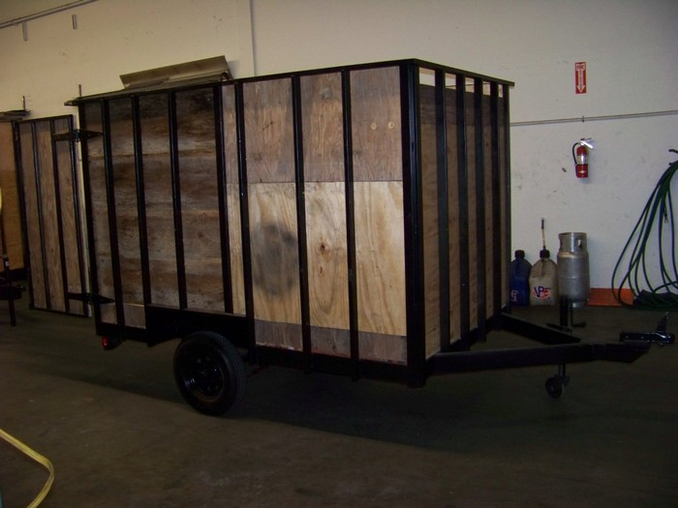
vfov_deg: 39.7
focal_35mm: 36
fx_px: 705
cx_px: 339
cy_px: 254
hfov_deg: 51.4
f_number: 2.8
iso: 200
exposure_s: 1/30
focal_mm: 5.85
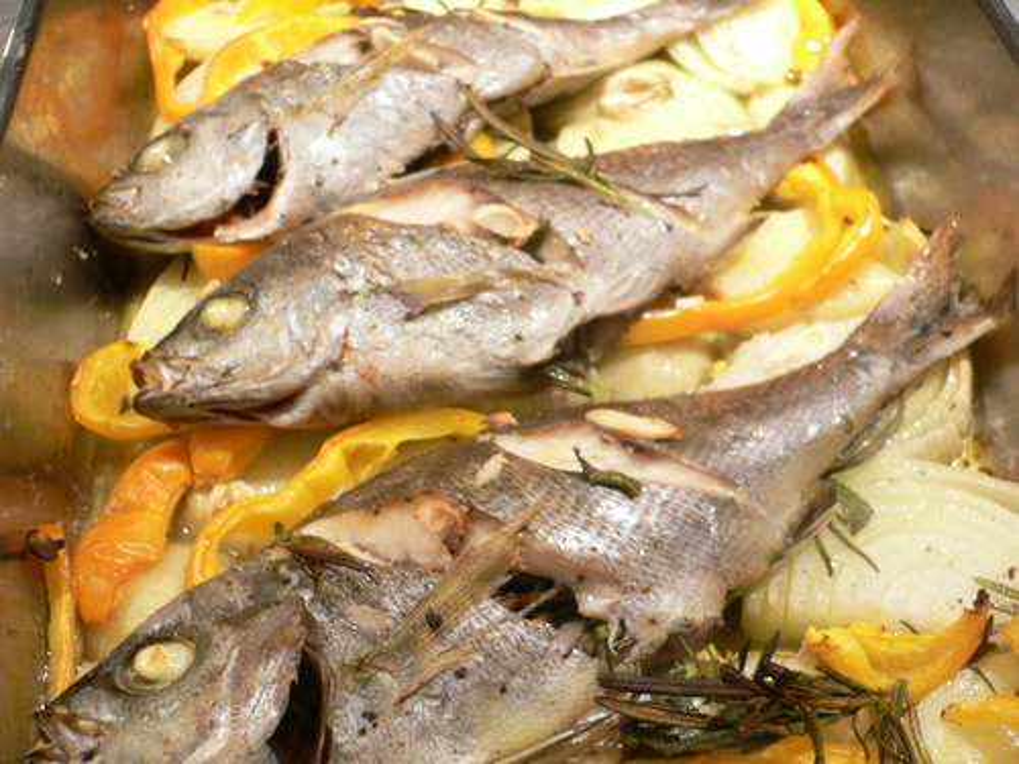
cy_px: 382
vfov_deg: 40.7
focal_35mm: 35
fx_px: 1030
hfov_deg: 52.6
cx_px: 510
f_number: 2.8
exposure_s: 1/13
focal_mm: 5.8
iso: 150
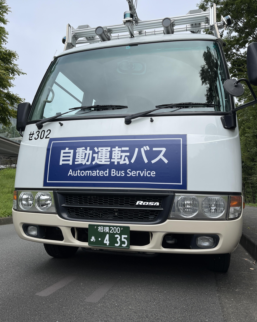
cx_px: 133
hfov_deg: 51.5
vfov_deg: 62.1
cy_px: 147
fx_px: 266
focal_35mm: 28
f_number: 1.6
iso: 32
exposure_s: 1/4049
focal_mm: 5.1
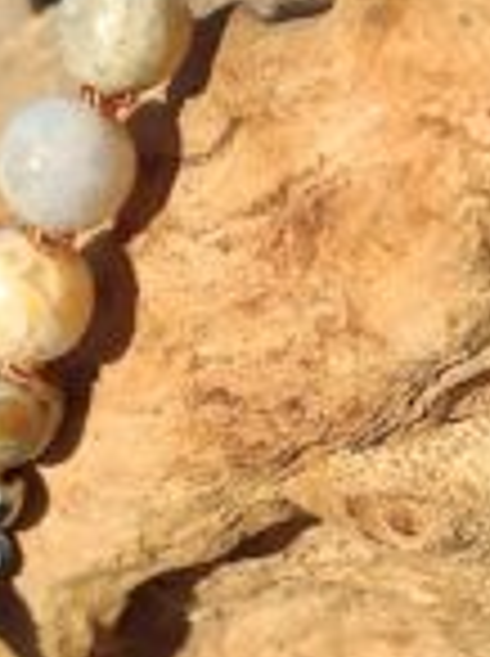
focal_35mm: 95
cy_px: 272
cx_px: 566
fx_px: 1798
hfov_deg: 15.0
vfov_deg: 20.7
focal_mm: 4.77
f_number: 1.75
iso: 112
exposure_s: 1/993
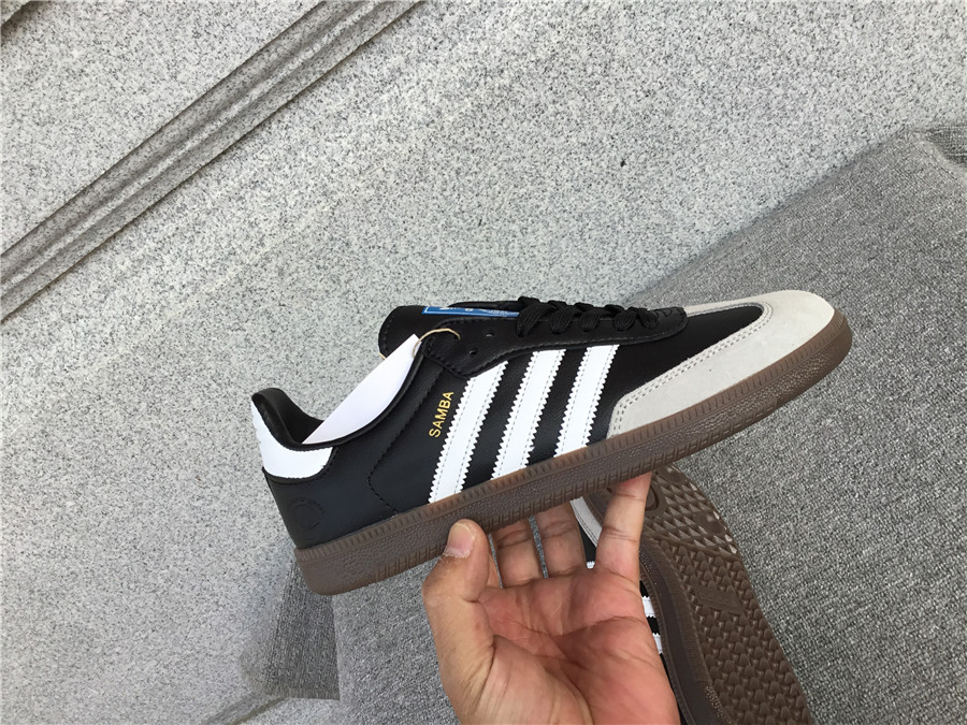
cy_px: 362
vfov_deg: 45.4
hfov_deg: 58.4
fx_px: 866
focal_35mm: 31
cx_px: 484
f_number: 2.4
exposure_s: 1/386
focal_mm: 3.3
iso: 25
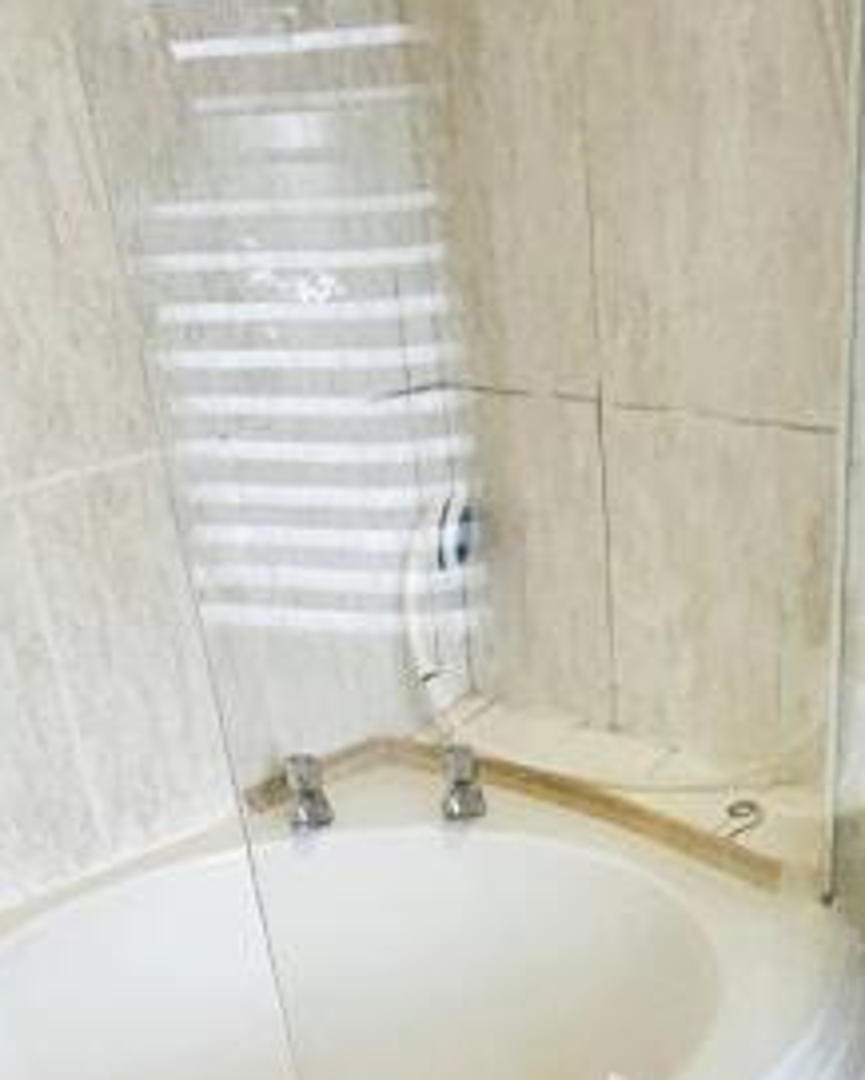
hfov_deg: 31.4
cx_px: 526
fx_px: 1535
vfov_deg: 30.7
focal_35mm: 48
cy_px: 1391
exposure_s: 1/25
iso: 640
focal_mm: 1.7
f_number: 2.2
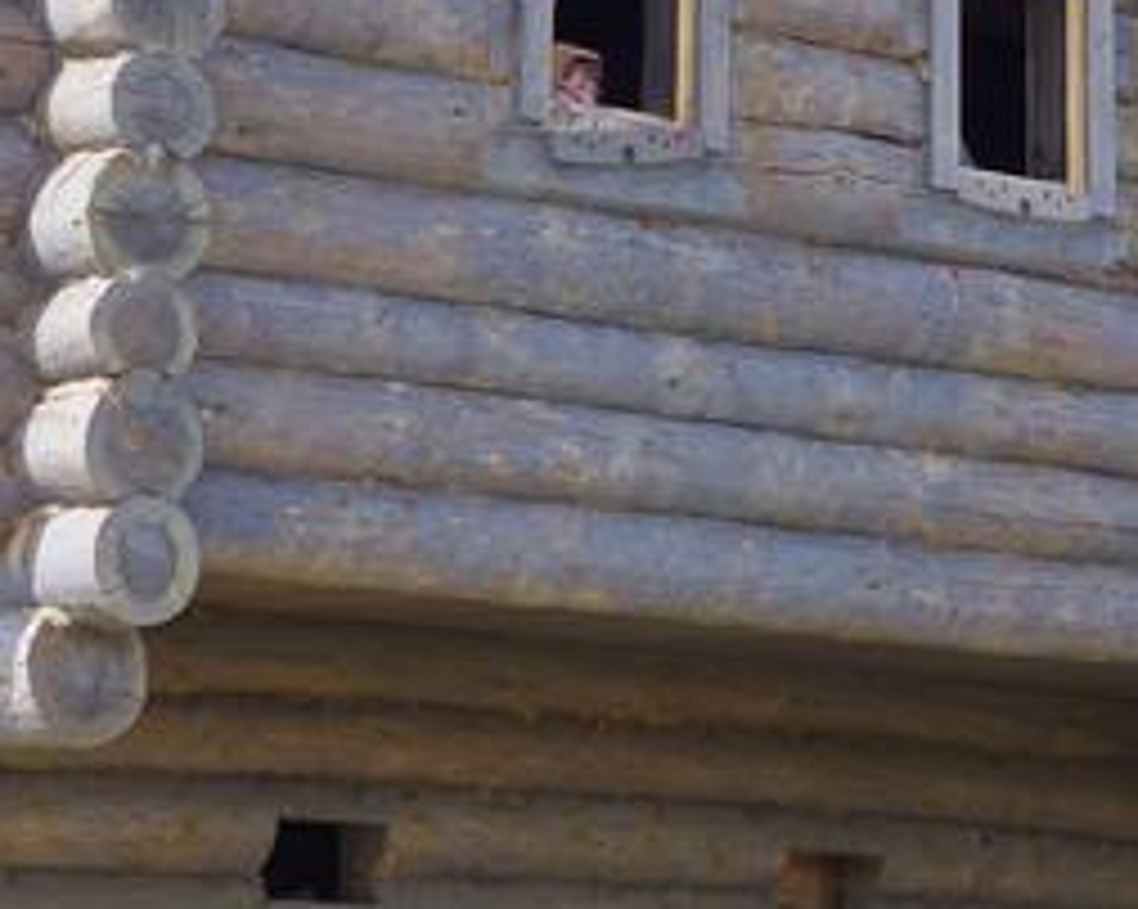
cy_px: 279
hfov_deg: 15.3
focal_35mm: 126
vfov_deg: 12.2
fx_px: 4240
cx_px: 434
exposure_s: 1/180
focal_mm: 23.13
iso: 200
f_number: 7.1
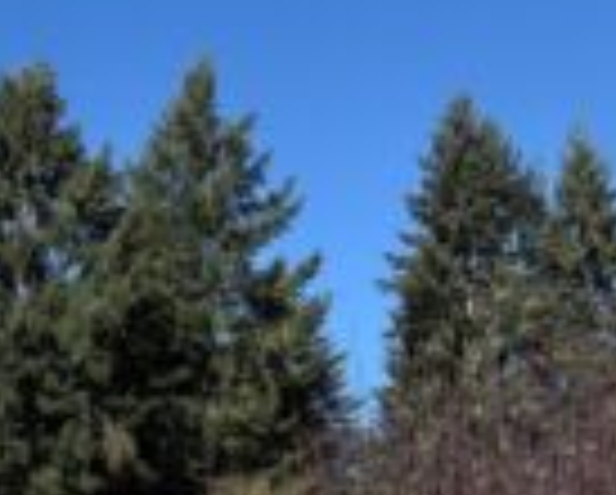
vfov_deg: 19.3
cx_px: 22
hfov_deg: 24.7
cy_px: 630
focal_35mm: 74
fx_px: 1351
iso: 50
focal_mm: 5.96
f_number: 1.6
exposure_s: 1/2865
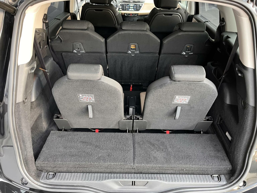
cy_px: 96
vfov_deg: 53.1
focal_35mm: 26
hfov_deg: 67.3
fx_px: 193
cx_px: 128
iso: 250
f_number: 1.6
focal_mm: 5.1
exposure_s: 1/60
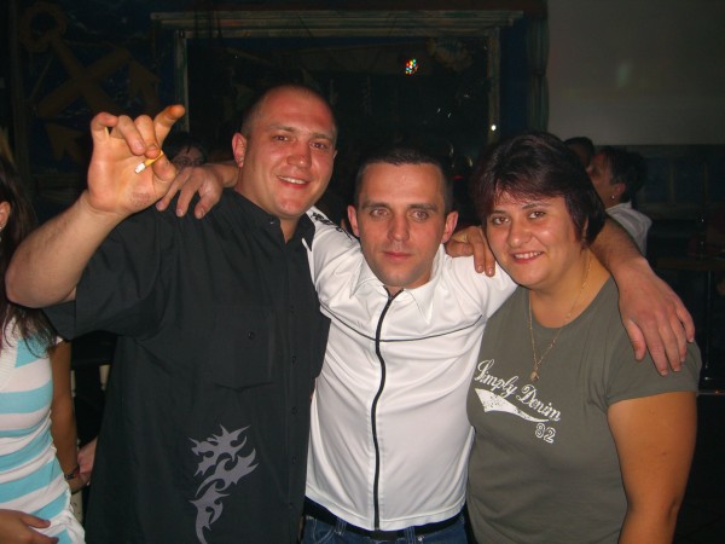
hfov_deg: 49.0
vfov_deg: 37.7
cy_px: 272
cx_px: 362
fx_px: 796
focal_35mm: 38
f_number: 2.8
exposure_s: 1/60
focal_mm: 7.9
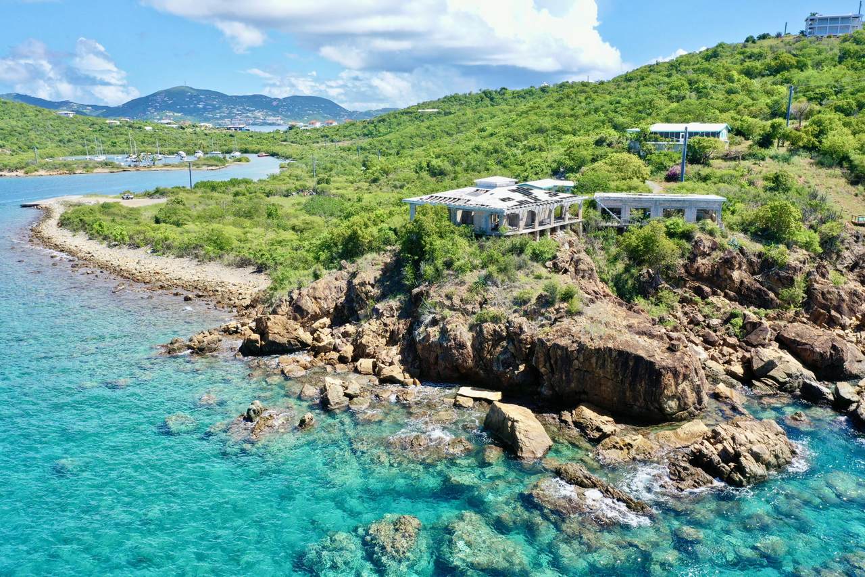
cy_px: 288
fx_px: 673
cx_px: 432
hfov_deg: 65.5
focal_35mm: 28
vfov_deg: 46.4
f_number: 5.6
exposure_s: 1/320
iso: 100
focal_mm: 10.26
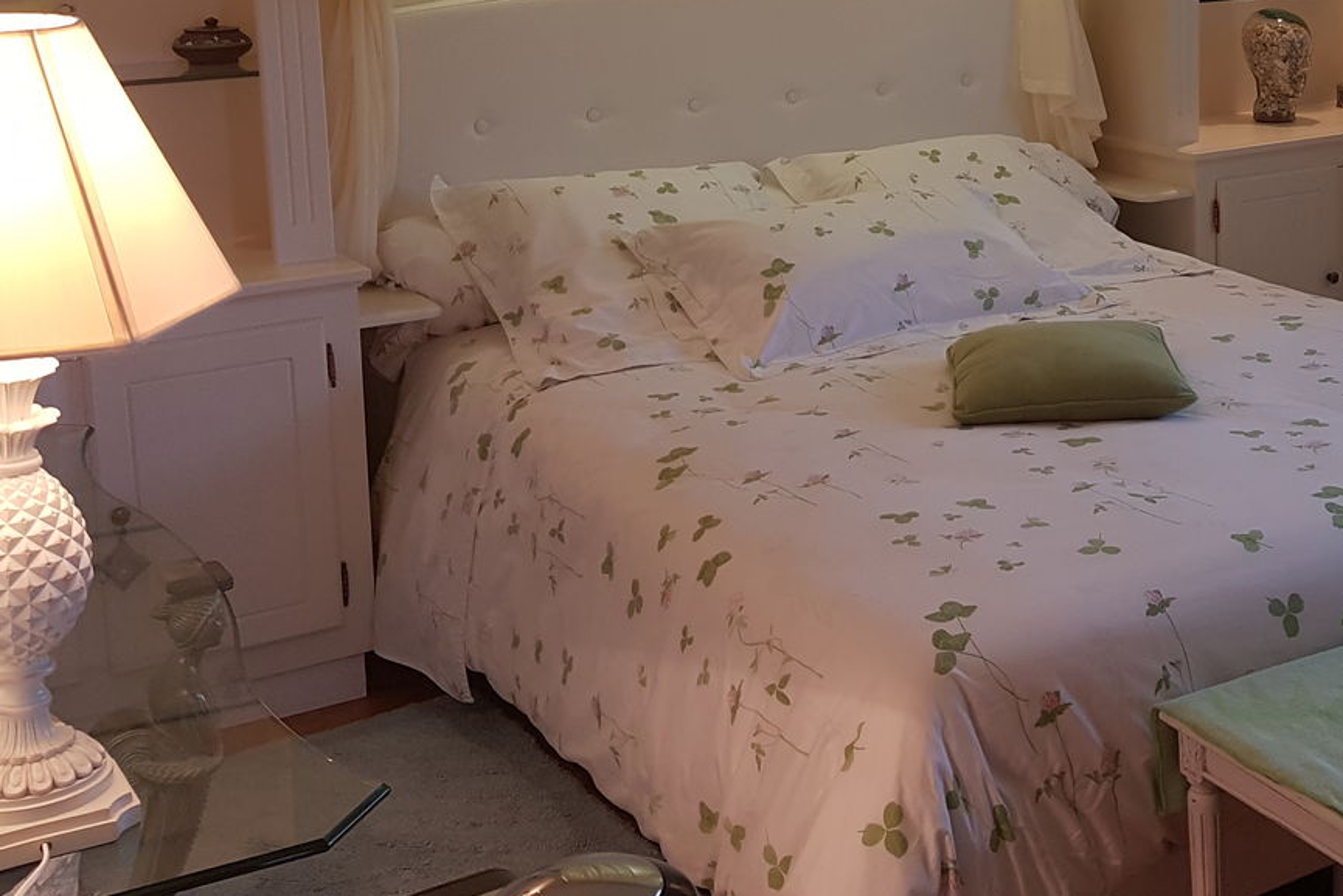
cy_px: 120
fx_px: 1865
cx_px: 1031
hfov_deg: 38.4
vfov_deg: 26.3
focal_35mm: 50
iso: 64
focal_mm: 4.2
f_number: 1.7
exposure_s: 1/50
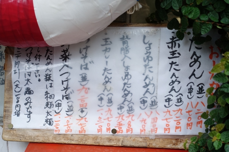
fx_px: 273
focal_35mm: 43
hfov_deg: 45.4
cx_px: 114
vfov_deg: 31.2
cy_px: 76
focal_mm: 15.74
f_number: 2.8
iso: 125
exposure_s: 1/60
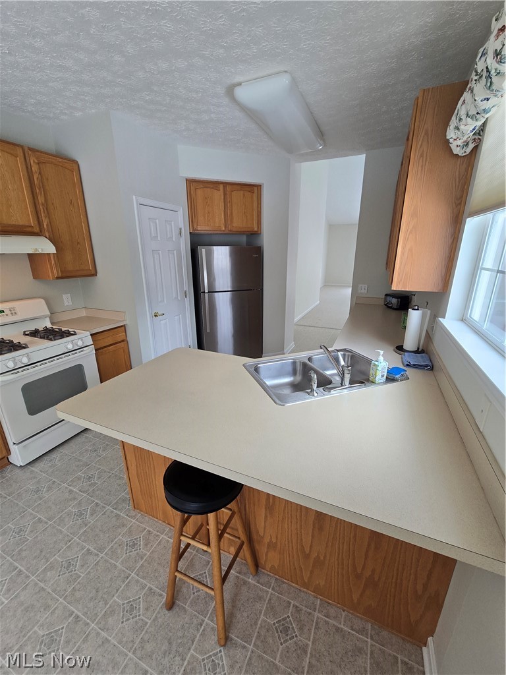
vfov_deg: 106.2
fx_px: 253
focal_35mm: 13
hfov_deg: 89.9
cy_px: 338
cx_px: 253
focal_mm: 2.2
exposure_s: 1/60
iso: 100
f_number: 2.2
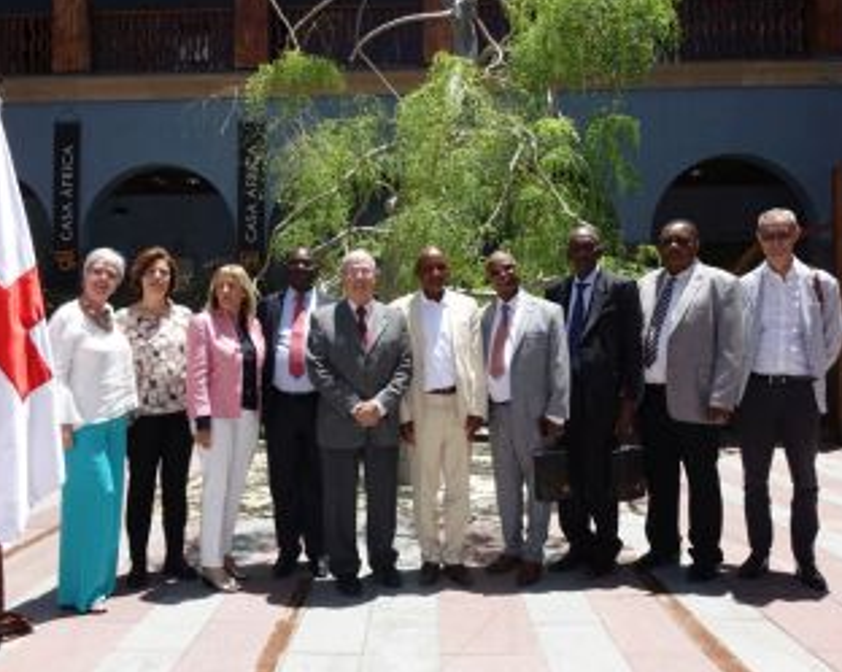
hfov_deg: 60.5
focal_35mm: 29
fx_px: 722
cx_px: 398
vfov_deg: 49.9
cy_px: 333
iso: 125
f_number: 4
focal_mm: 9.11
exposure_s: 1/800
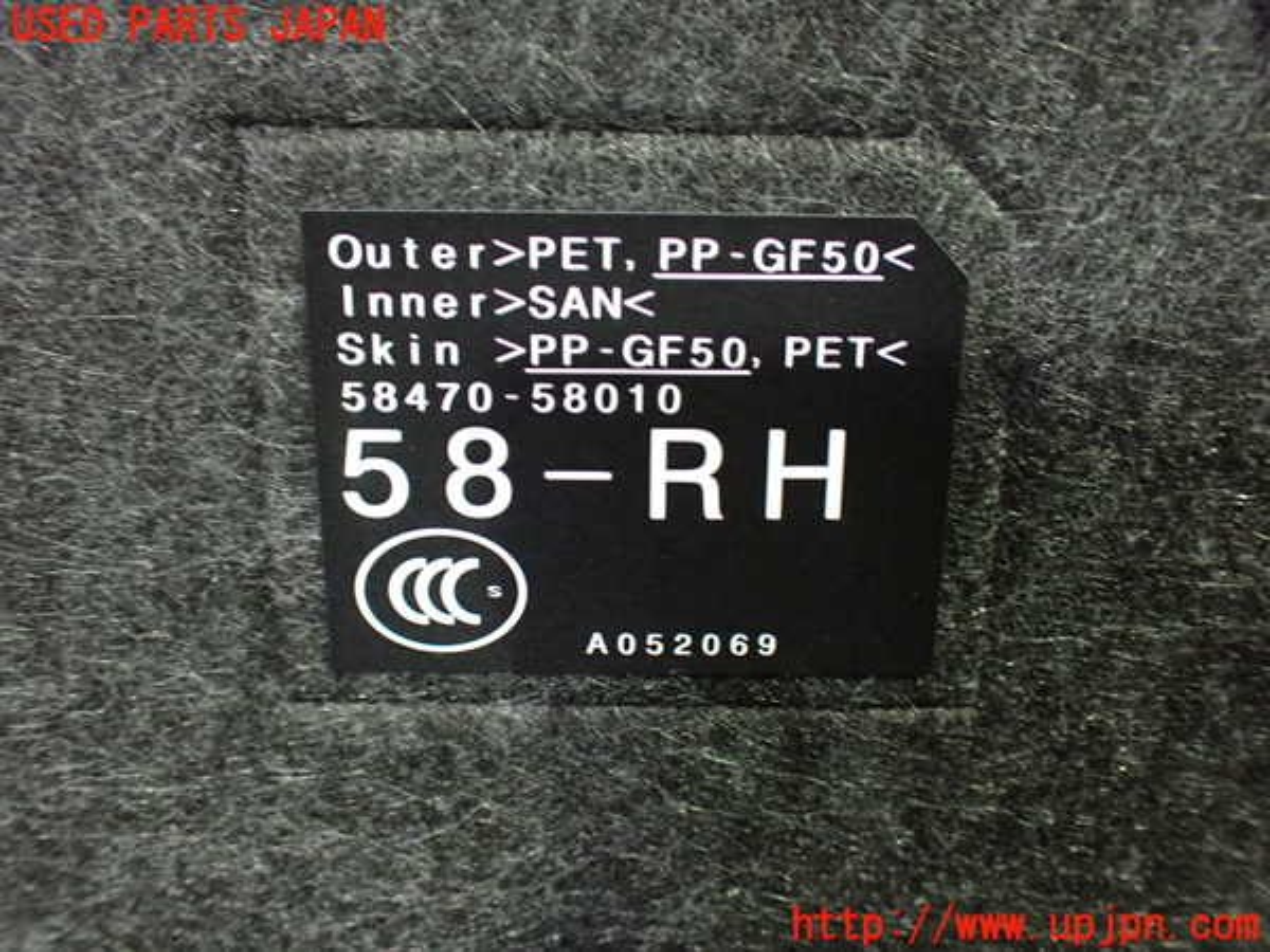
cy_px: 476
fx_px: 1101
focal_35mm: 30
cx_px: 635
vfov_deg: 46.8
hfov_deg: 60.0
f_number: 2.3
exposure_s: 1/30
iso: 1250
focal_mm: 5.4
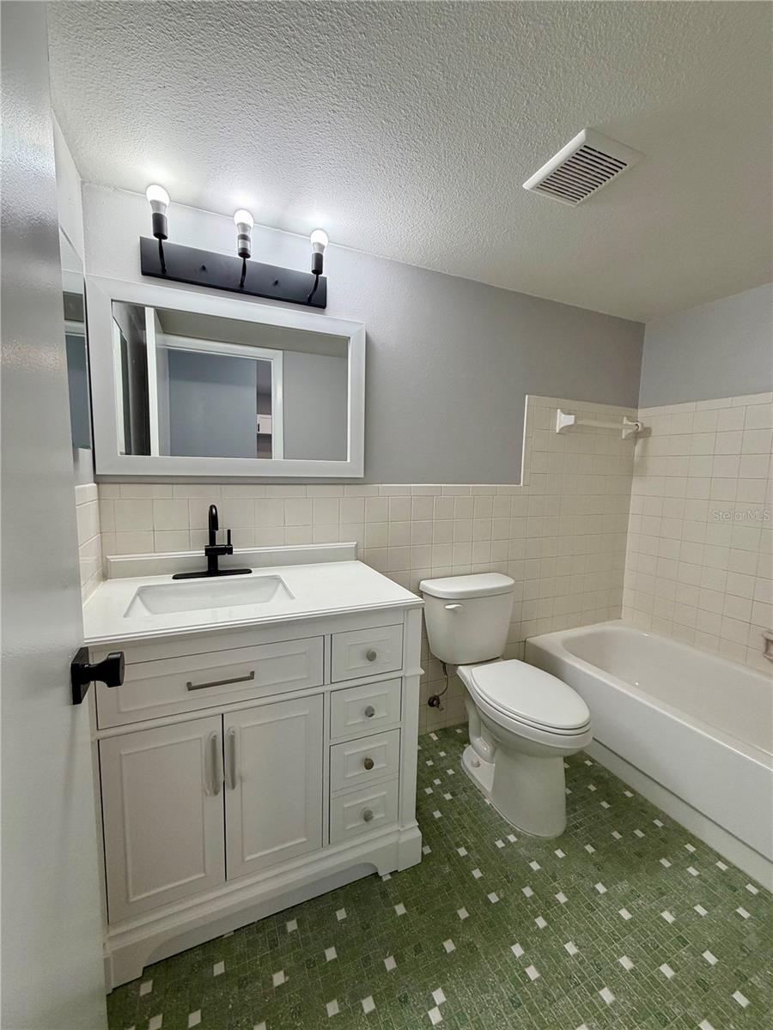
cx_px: 386
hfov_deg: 85.7
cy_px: 515
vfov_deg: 102.1
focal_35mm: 14
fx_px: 417
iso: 160
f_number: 2.2
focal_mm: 2.22
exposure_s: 1/120
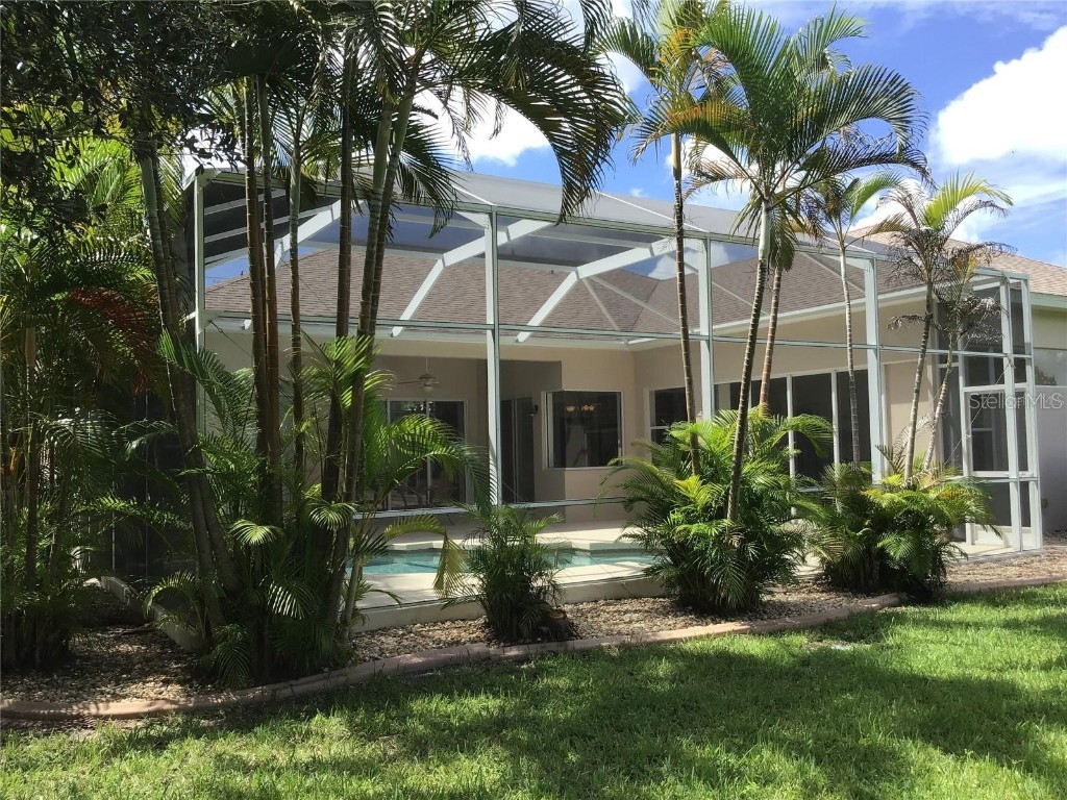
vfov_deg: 45.4
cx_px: 534
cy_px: 400
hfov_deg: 58.4
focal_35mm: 31
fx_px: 956
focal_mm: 3.3
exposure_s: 1/637
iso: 25
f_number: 2.4
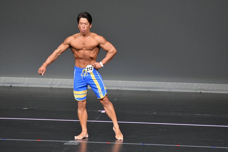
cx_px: 114
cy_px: 76
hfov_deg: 5.5
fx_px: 2374
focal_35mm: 375
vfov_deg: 3.7
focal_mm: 250
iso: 5000
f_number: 5.6
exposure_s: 1/400
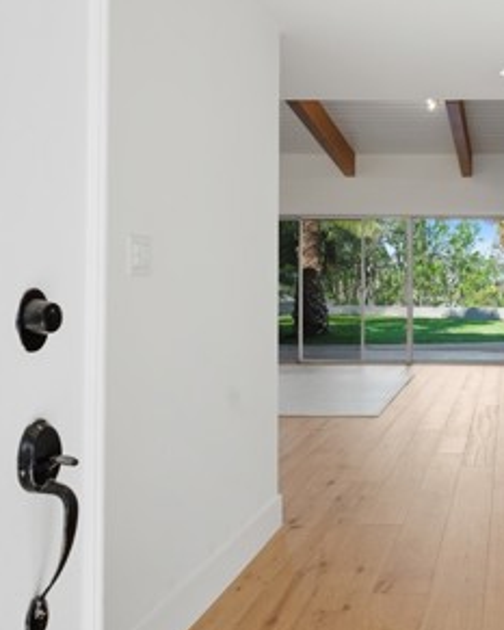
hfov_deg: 38.1
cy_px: 276
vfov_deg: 51.8
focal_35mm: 35
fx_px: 646
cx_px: 500
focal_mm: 16.8
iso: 125
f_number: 8
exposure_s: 1/160
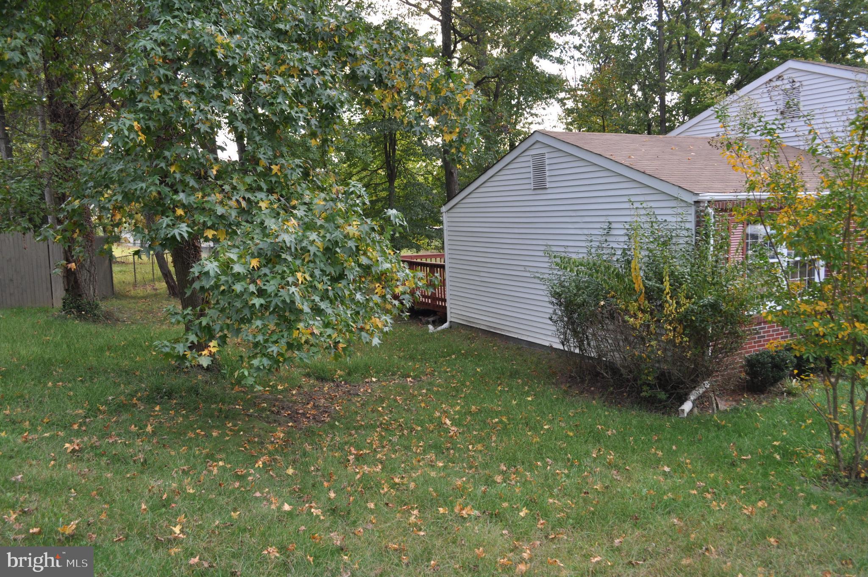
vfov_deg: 43.5
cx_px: 434
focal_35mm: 30
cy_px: 288
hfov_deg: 62.0
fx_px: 722
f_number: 5.6
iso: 200
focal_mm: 20
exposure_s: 1/125
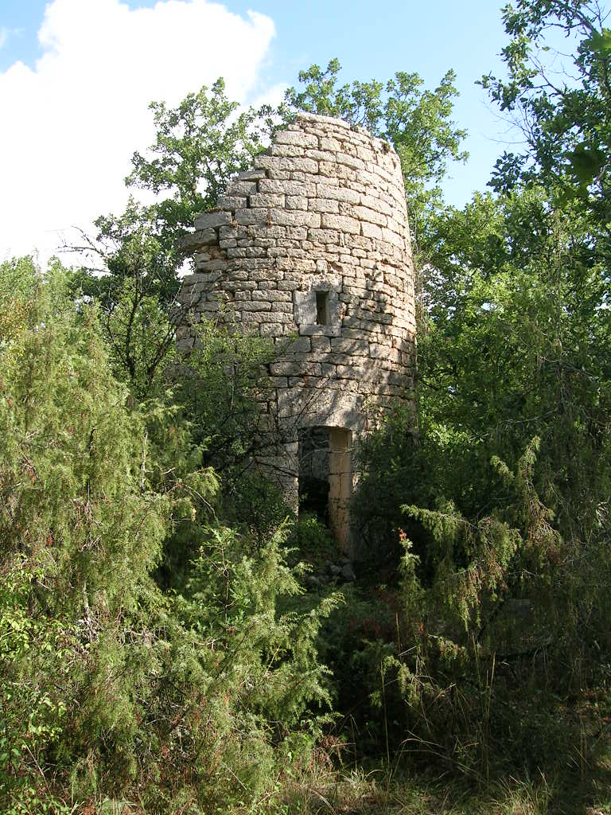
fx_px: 824
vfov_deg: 52.6
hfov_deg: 40.7
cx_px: 306
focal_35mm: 35
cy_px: 408
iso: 50
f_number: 4.8
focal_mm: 5.4
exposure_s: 1/167
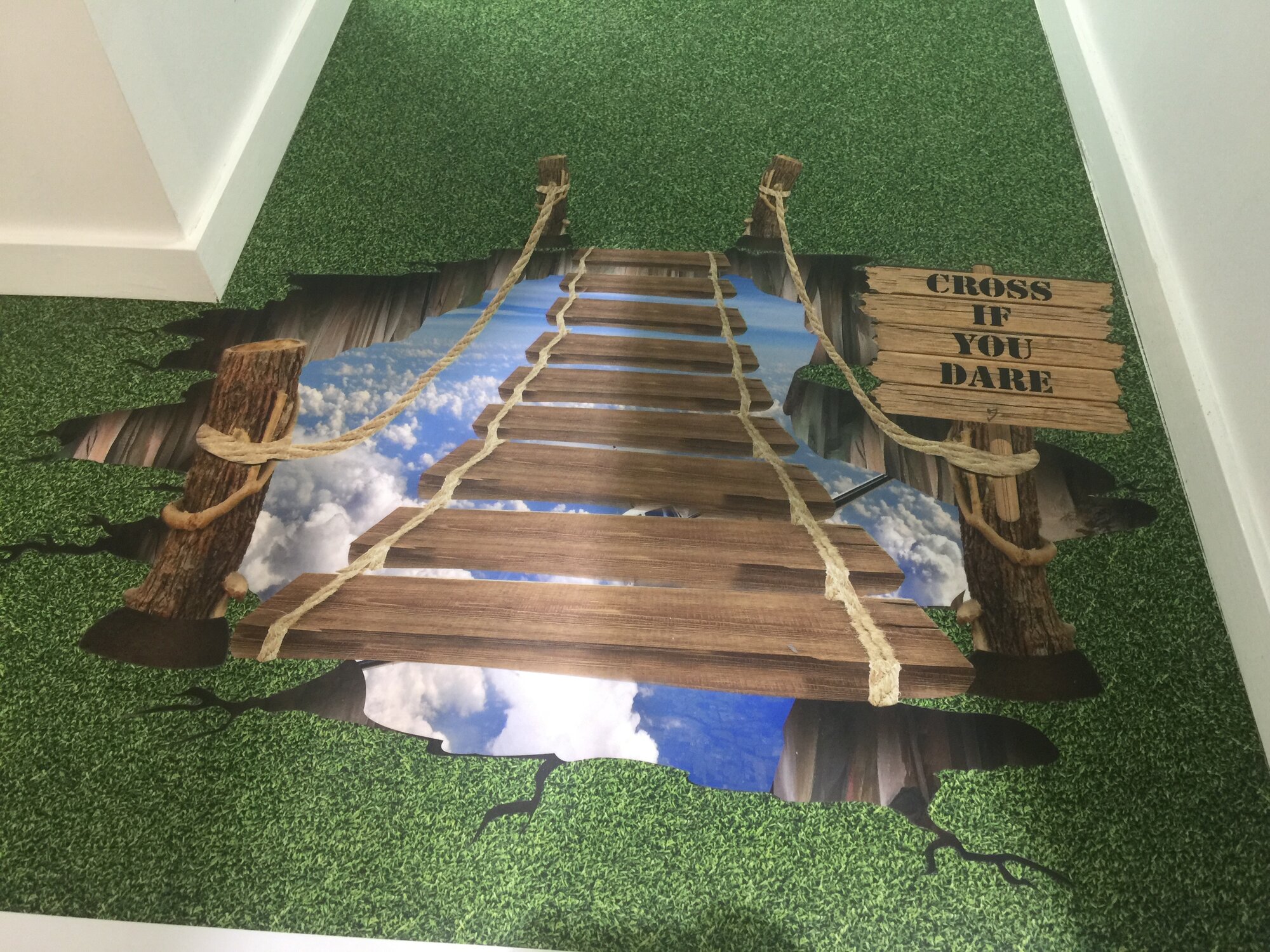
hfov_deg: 61.7
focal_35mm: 29
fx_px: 1064
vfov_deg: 48.2
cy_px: 476
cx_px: 635
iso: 64
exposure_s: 1/17
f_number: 2.2
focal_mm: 4.15
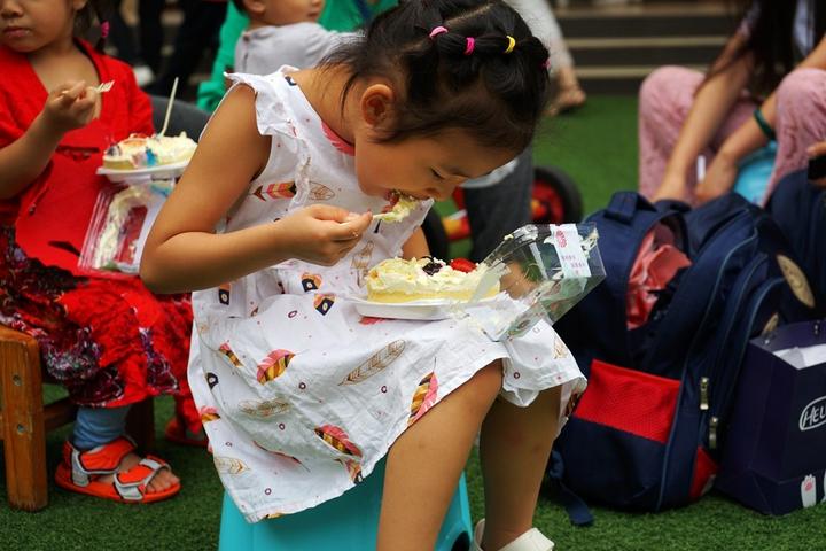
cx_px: 413
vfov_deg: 21.2
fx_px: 1468
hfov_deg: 31.4
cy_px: 276
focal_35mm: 64
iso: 100
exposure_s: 1/160
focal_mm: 64
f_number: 5.6
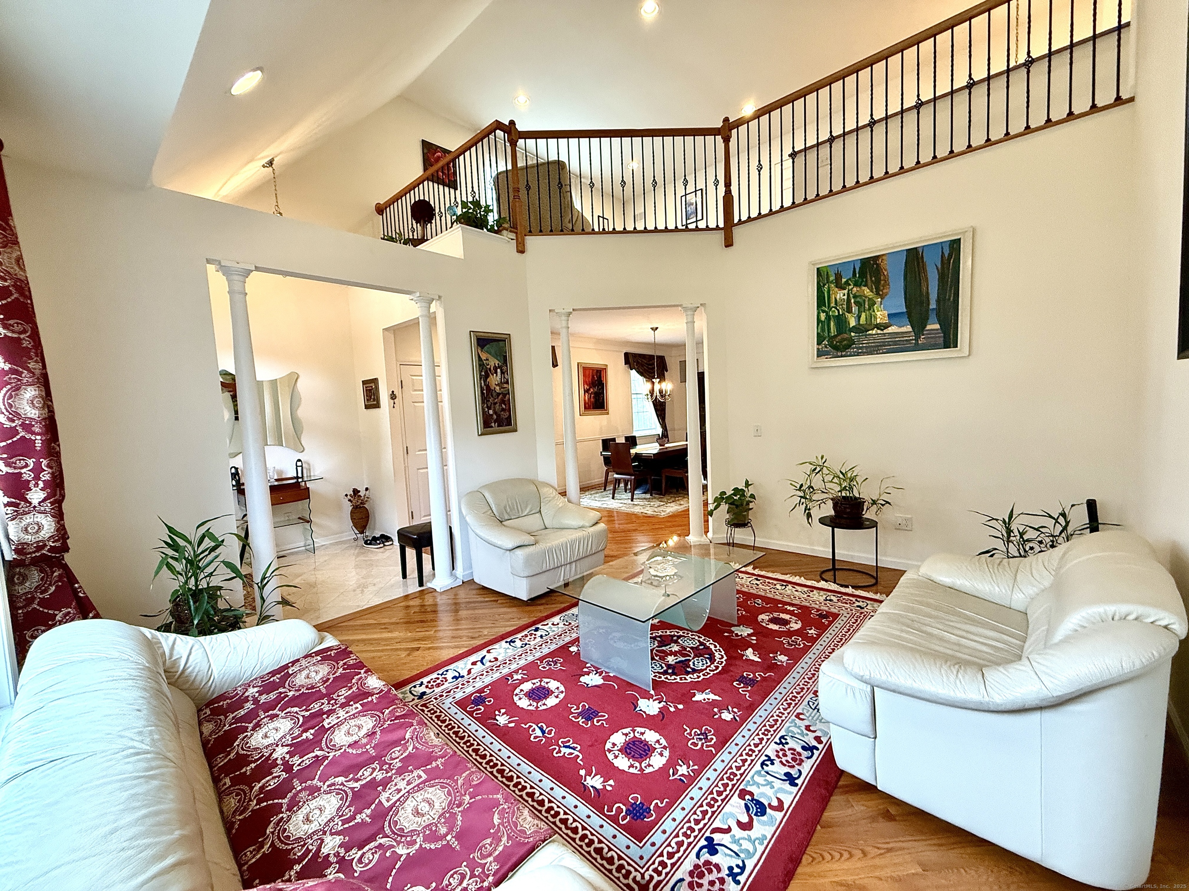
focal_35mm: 14
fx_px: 481
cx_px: 594
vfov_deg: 85.7
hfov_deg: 102.1
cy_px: 446
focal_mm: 2.22
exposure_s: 1/120
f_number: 2.2
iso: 320
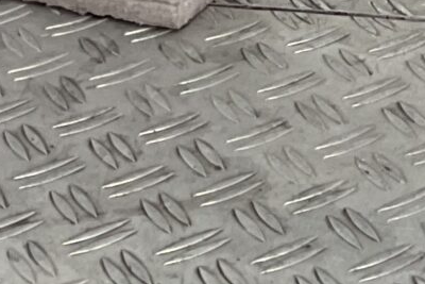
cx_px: 606
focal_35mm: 193
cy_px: -709
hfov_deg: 10.3
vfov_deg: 6.3
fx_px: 2279
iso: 16
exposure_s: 1/128
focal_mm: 3
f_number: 1.8
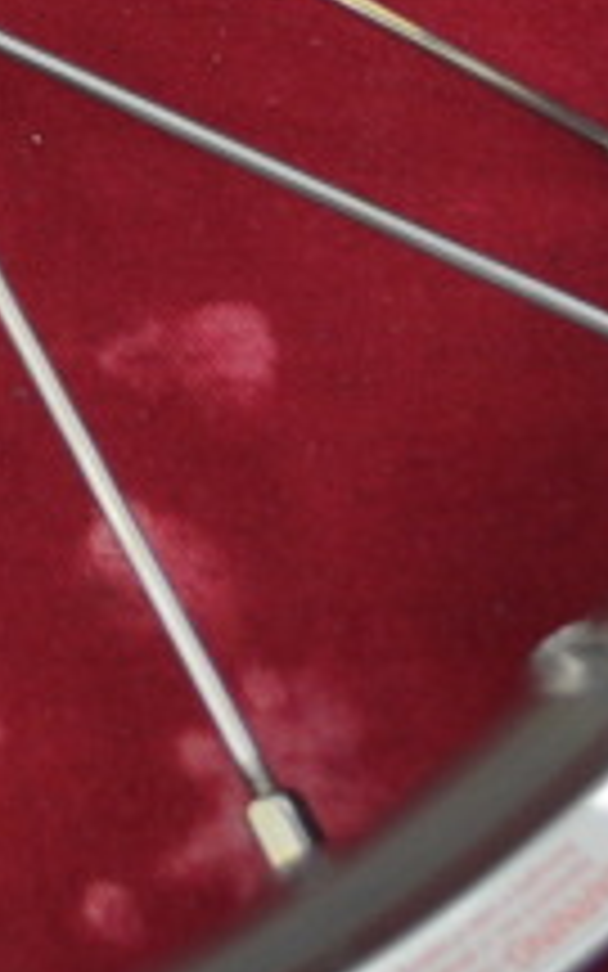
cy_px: -513
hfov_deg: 7.7
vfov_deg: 12.5
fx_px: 4215
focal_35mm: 159
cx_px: -820
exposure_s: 1/60
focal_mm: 22
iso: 450
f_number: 4
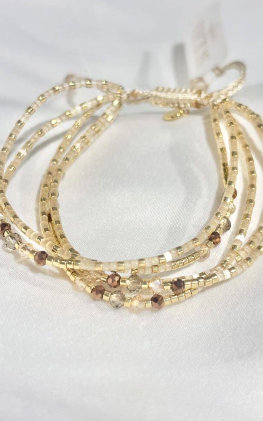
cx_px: 138
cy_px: 209
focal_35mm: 56
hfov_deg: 23.1
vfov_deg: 36.3
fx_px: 642
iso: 32
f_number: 1.6
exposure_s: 1/279
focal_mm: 5.96
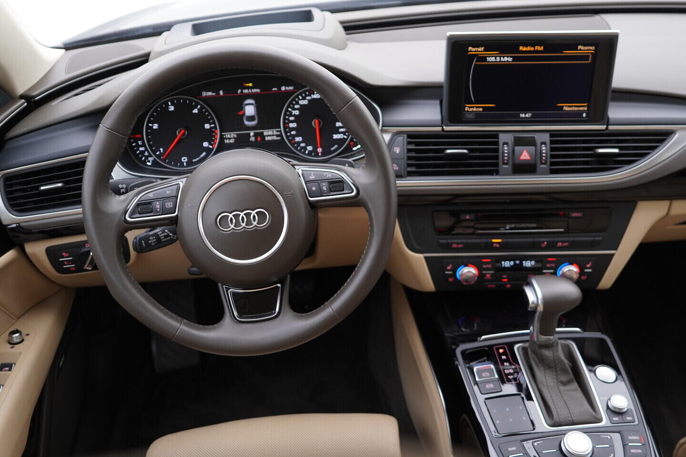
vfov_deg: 36.9
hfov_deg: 53.1
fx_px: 686
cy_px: 228
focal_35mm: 36
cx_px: 343
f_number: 2.8
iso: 200
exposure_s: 1/40
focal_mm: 24
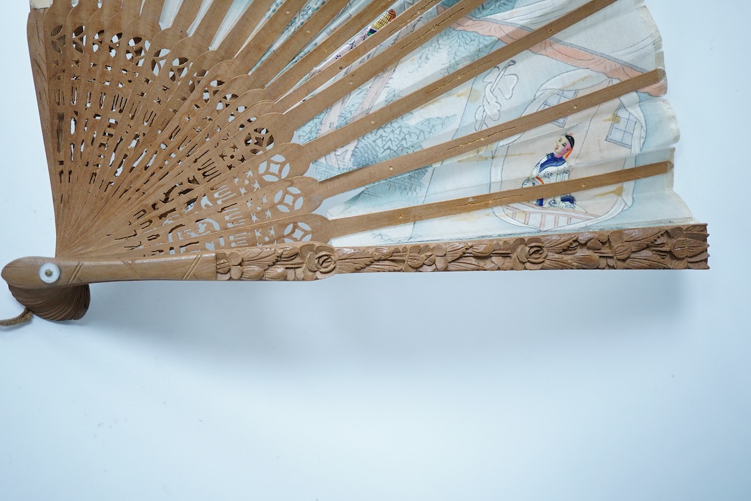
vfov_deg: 29.9
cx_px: 376
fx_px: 939
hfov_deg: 43.6
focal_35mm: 45
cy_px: 250
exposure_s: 1/200
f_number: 5.6
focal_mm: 30
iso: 2500
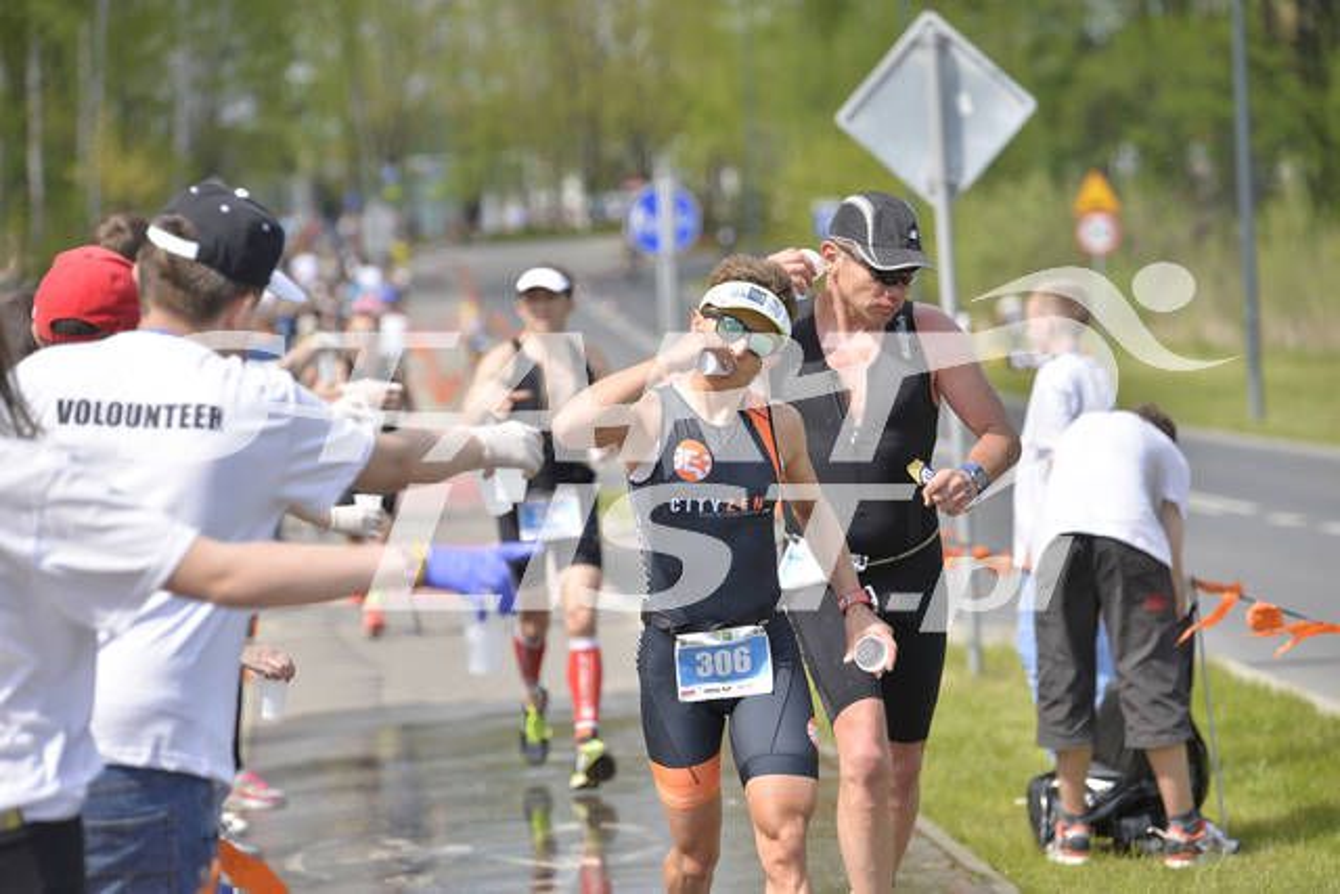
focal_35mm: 140
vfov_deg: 9.8
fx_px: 5212
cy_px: 447
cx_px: 670
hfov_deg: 14.7
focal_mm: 140
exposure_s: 1/2500
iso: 200
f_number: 4
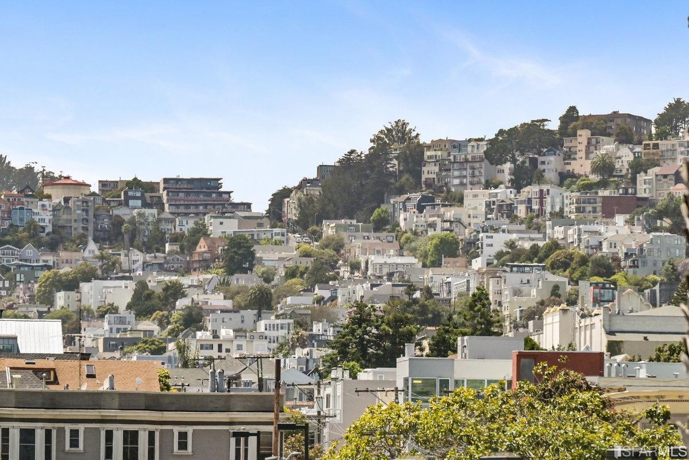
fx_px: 4440
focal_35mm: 232
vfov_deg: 5.9
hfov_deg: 8.9
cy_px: 230
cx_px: 344
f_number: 11
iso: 400
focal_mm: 155
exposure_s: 1/1600
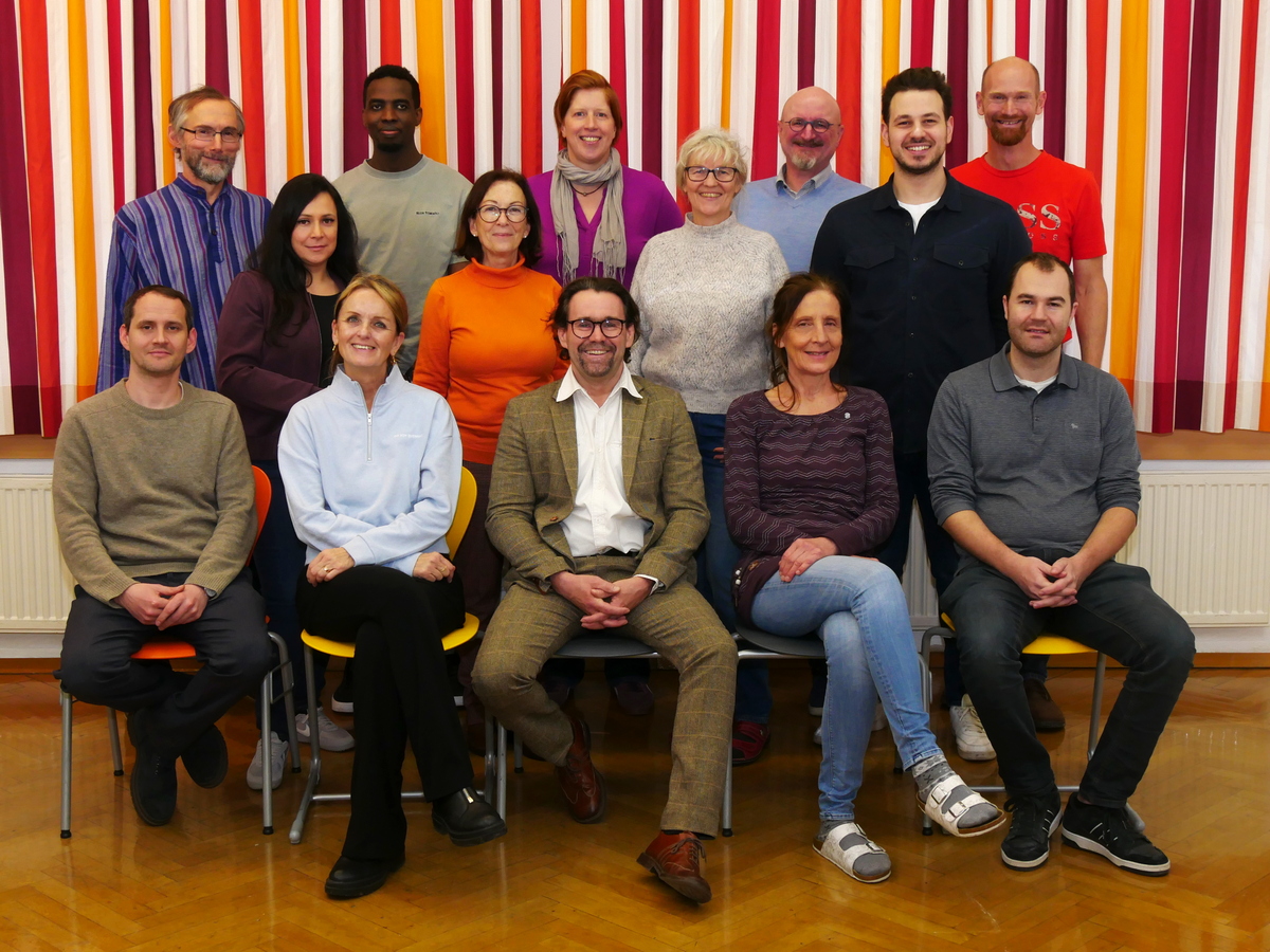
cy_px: 476
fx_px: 1541
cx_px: 635
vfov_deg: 34.3
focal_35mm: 42
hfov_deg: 44.8
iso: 800
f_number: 8
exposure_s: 1/30
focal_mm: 21
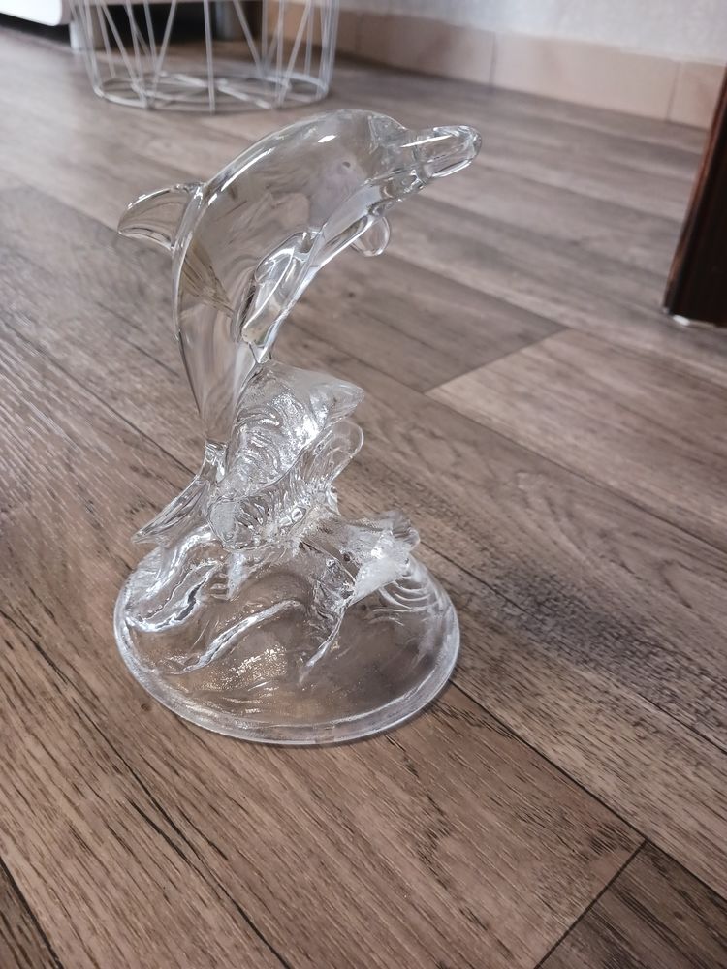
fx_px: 756
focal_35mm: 27
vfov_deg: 65.3
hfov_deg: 51.4
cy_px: 484
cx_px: 364
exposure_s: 1/25
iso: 320
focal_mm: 4
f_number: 1.8
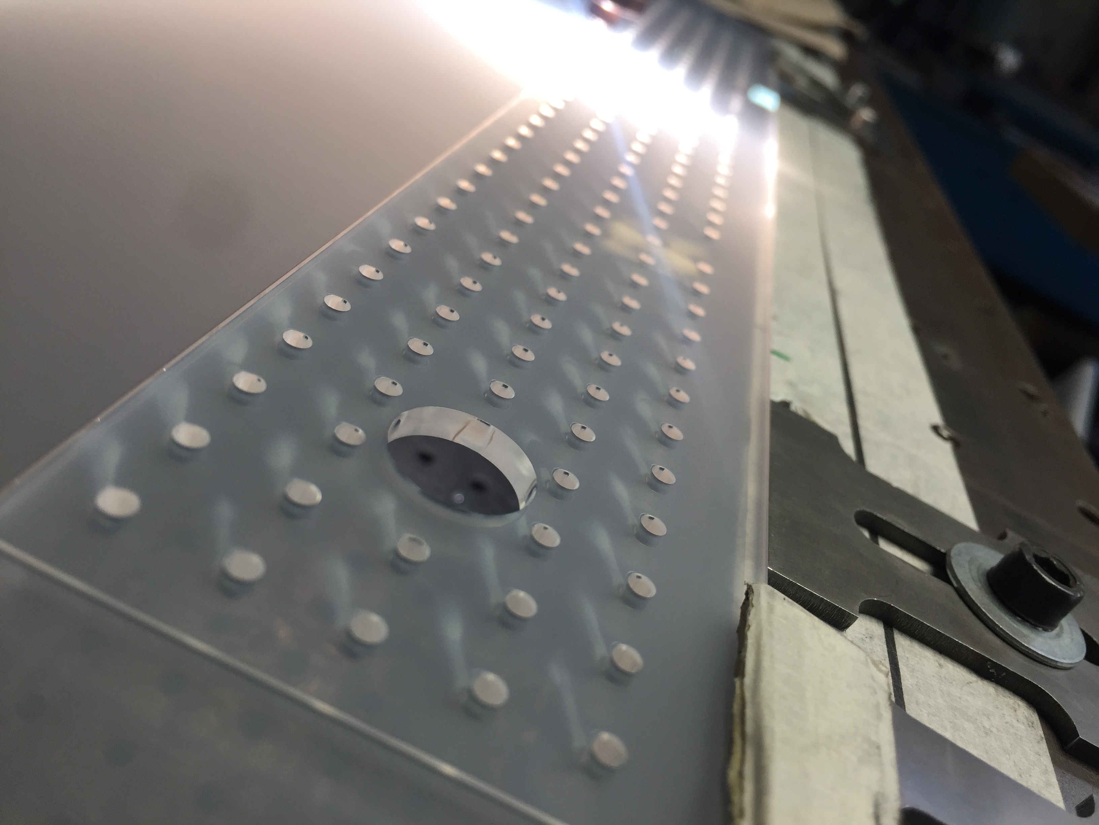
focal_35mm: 29
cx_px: 550
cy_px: 412
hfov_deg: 61.7
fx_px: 921
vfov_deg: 48.2
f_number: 2.2
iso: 50
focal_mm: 4.15
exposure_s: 1/100
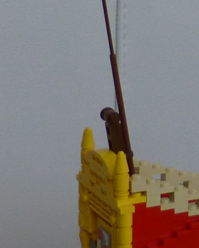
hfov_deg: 7.8
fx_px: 1280
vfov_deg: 11.1
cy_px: 64
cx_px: 581
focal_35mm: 174
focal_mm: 5.4
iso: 200
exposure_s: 1/60
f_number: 3.6
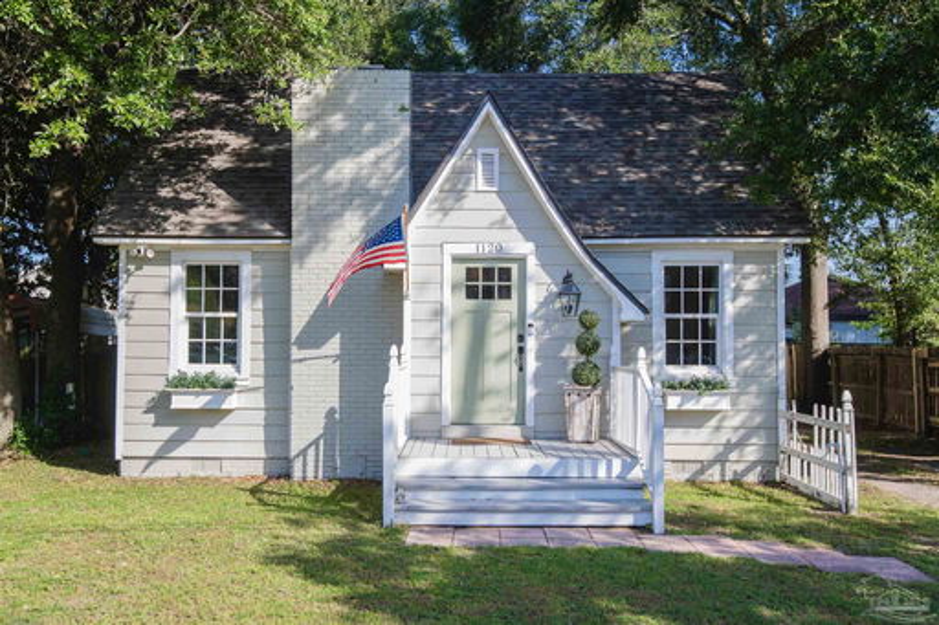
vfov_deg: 37.8
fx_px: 913
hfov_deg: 54.4
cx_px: 470
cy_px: 312
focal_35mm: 35
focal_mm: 35
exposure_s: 1/80
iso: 100
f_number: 9
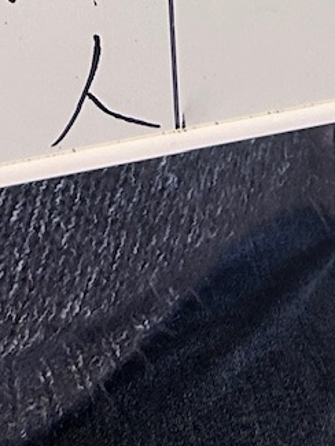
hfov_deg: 9.0
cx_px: 238
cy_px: -892
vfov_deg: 9.5
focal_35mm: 164
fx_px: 2115
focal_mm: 5.7
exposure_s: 1/120
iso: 80
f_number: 1.5
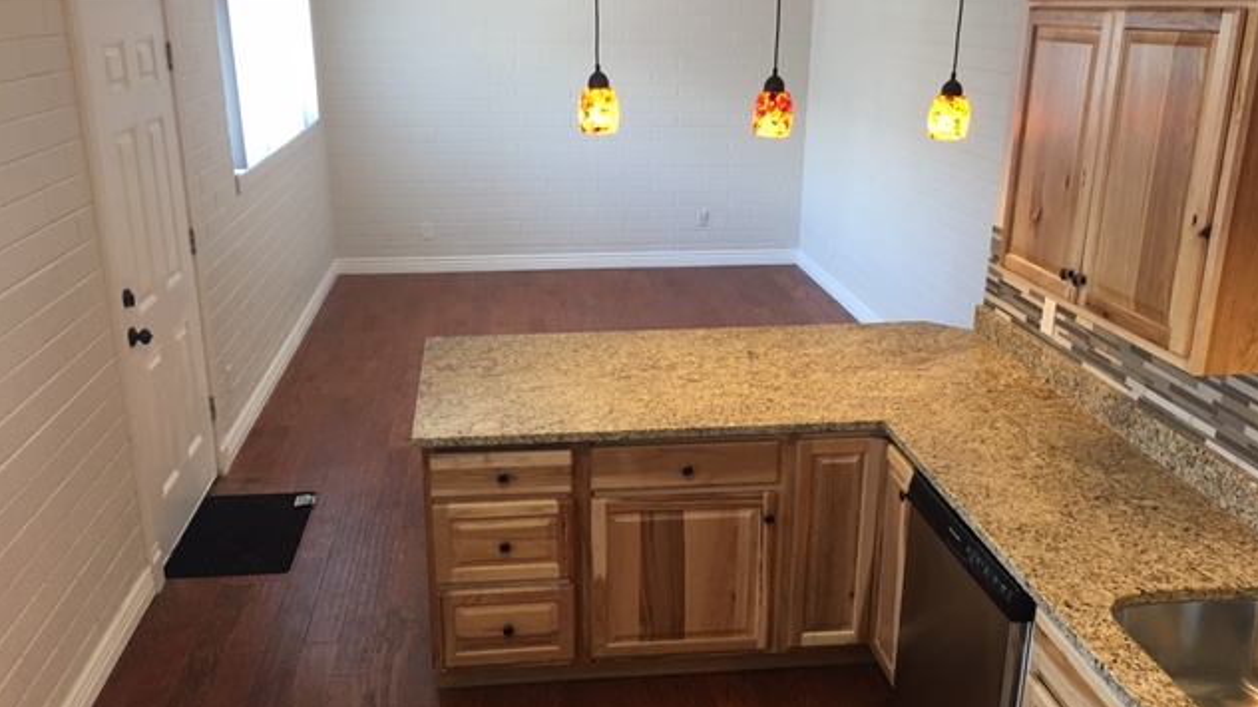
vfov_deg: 36.6
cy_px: 366
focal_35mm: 32
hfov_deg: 61.0
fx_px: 1067
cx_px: 631
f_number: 2.2
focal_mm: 4.15
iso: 40
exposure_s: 1/30
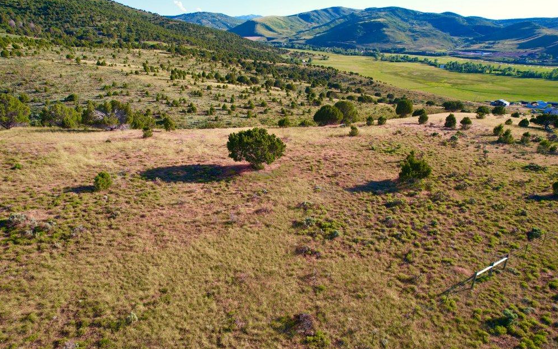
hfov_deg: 77.1
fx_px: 350
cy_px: 170
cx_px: 273
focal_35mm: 23
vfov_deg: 53.0
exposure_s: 1/800
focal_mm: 8.38
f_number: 2.8
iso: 100
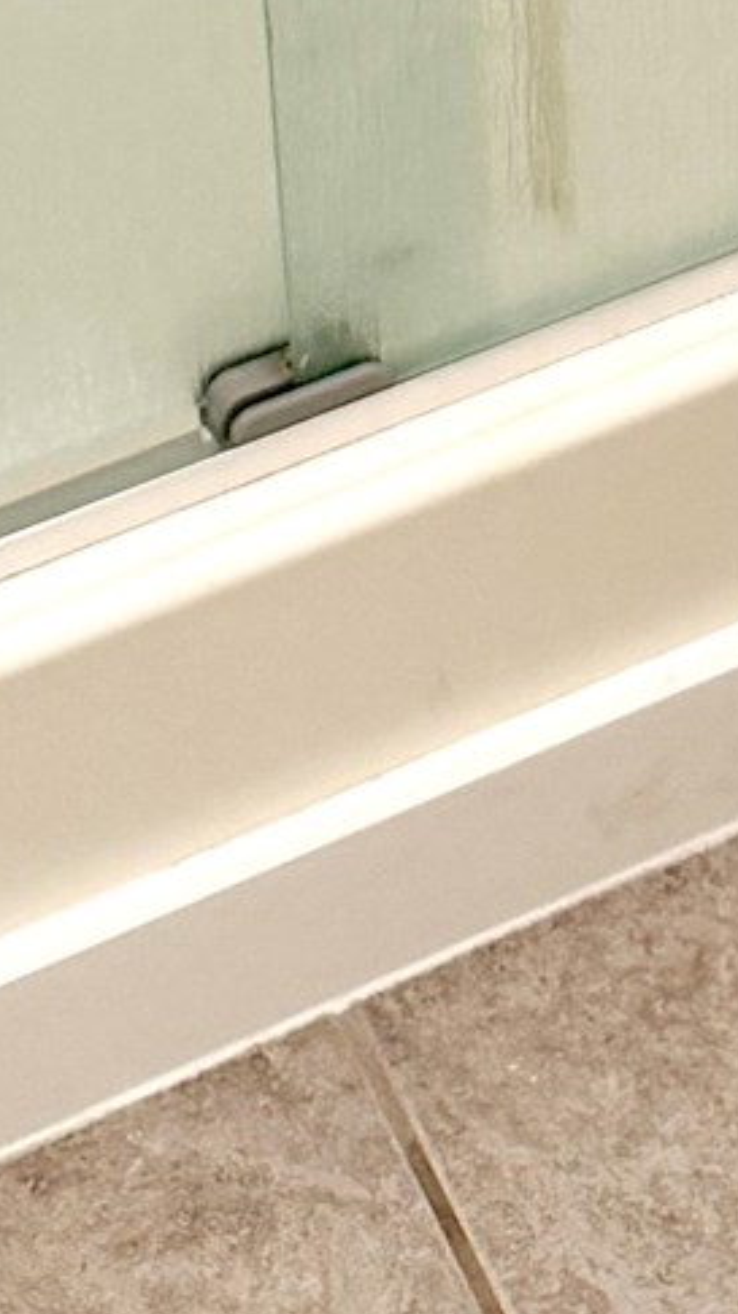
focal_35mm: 124
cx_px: 711
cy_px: -1455
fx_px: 4318
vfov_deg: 14.0
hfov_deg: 9.7
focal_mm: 6.76
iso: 125
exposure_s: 1/60
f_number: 1.78
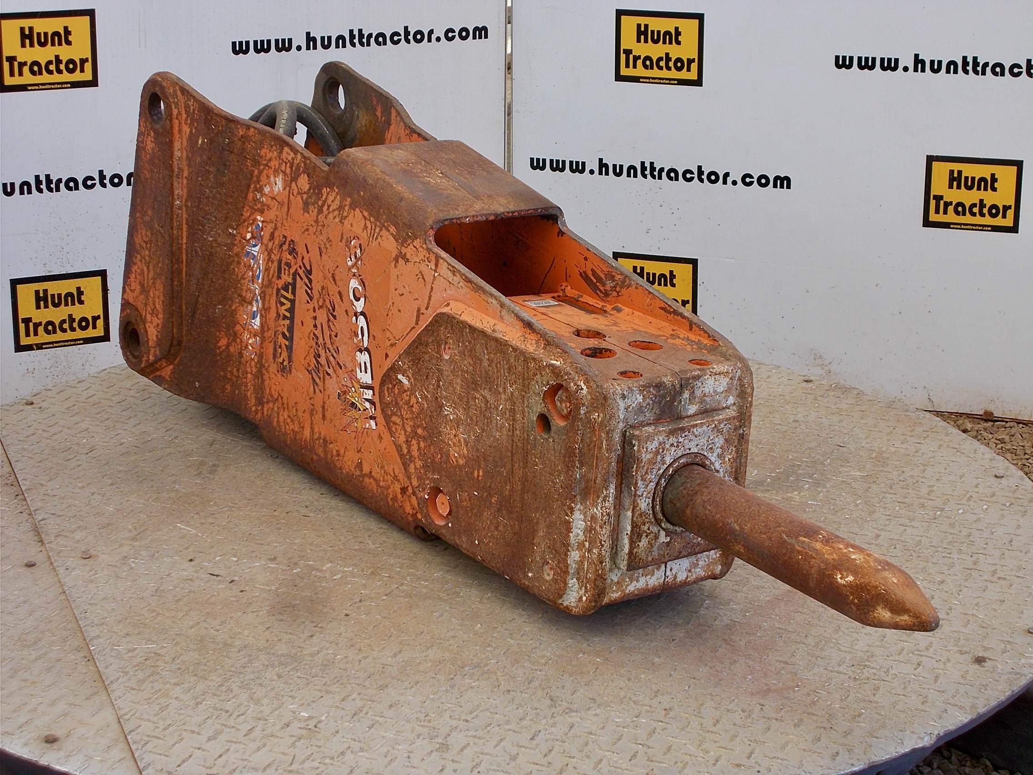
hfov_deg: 29.4
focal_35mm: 66
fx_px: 1970
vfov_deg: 22.3
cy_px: 388
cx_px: 516
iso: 80
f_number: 5.3
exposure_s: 1/60
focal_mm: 11.8
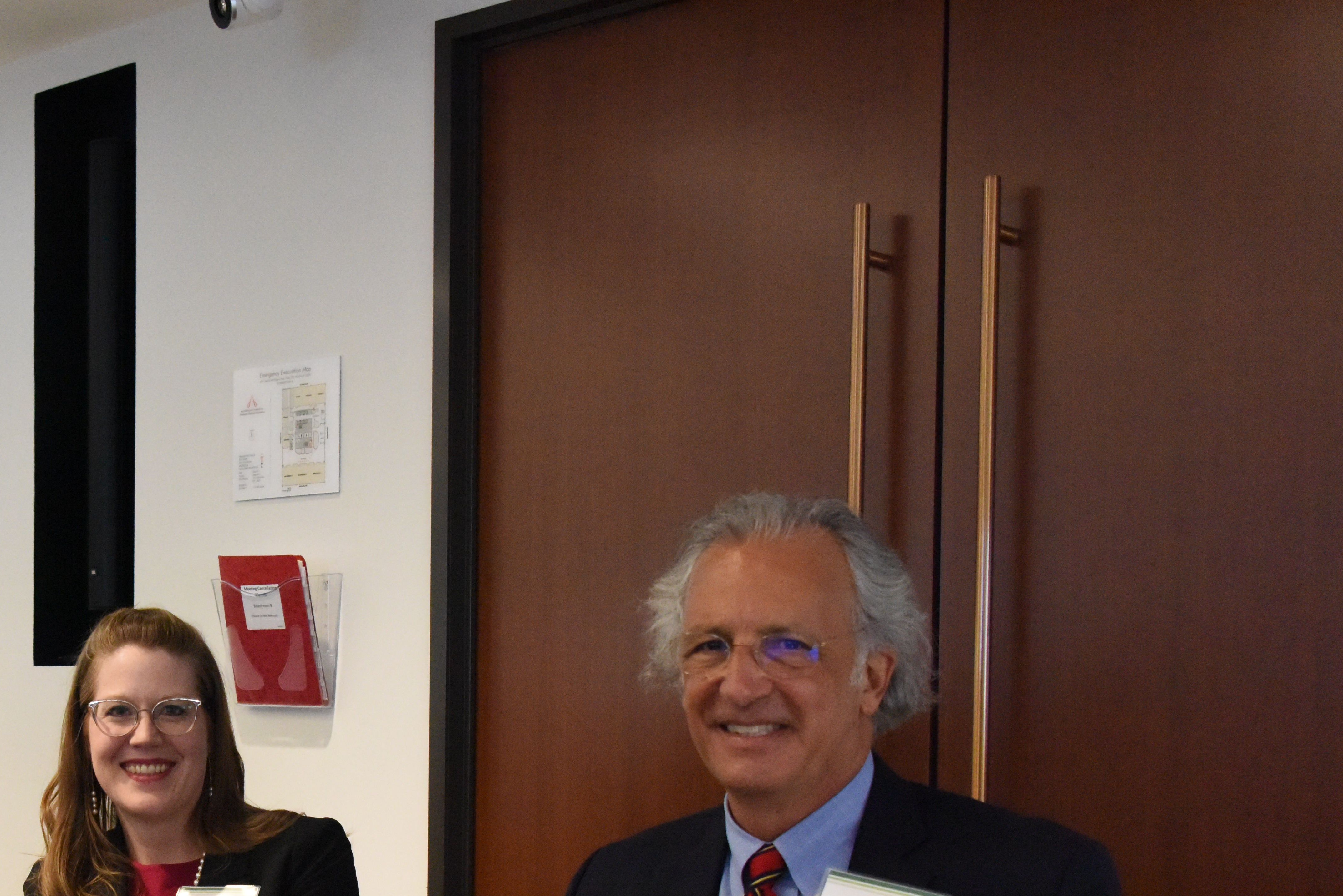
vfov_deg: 22.2
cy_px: 767
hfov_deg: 32.3
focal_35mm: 60
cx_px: 232
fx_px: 2239
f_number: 6.3
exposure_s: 1/160
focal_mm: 35
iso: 10000
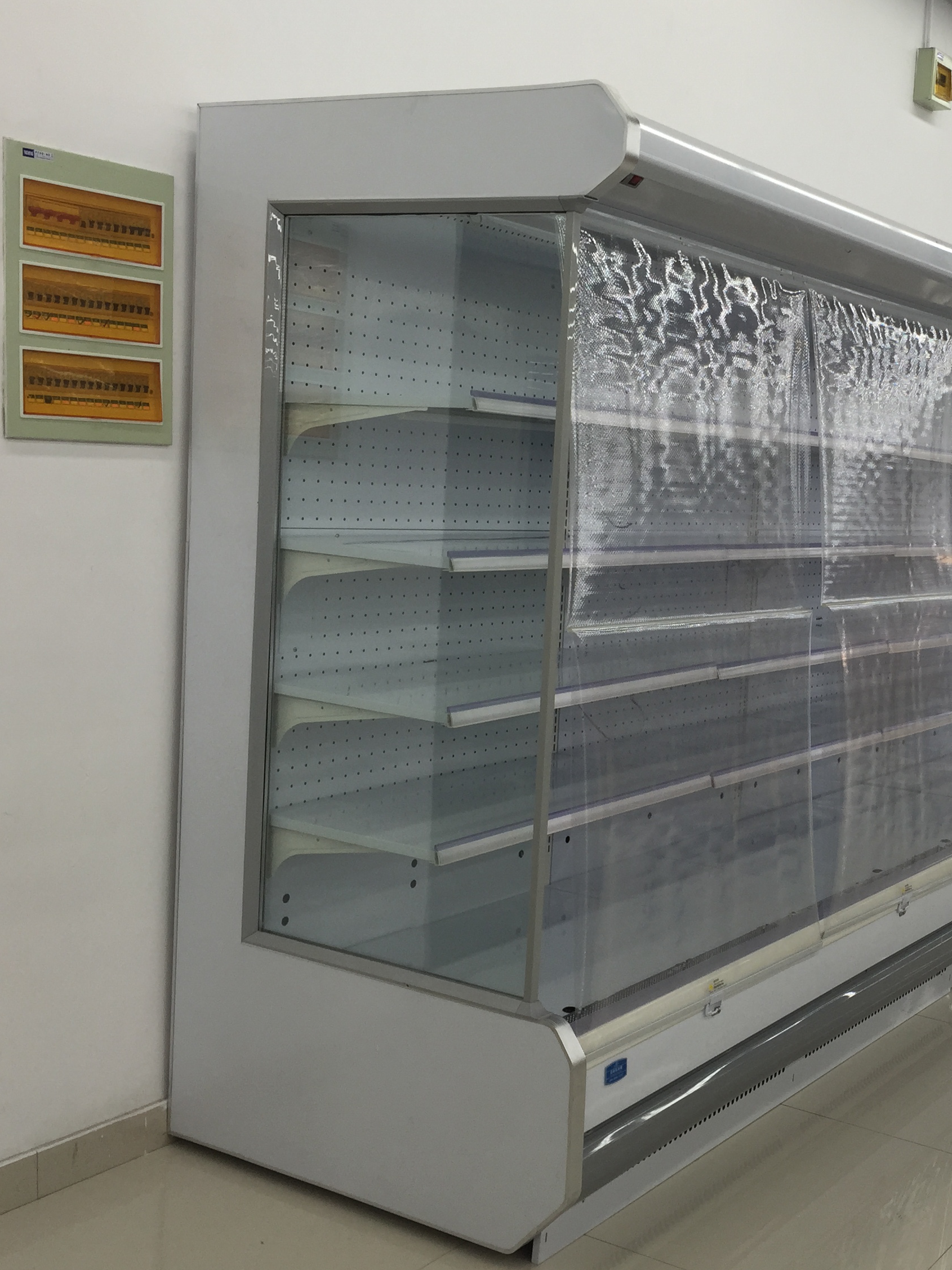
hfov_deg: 32.9
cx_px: 822
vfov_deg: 44.8
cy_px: 642
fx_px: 1540
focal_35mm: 42
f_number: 2.2
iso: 32
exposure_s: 1/60
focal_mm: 4.15
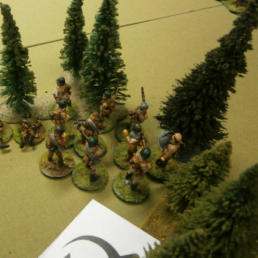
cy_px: 129
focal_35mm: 31
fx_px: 261
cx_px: 90
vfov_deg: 52.5
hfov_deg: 51.7
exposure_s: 1/25
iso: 200
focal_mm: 4.7
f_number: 2.8
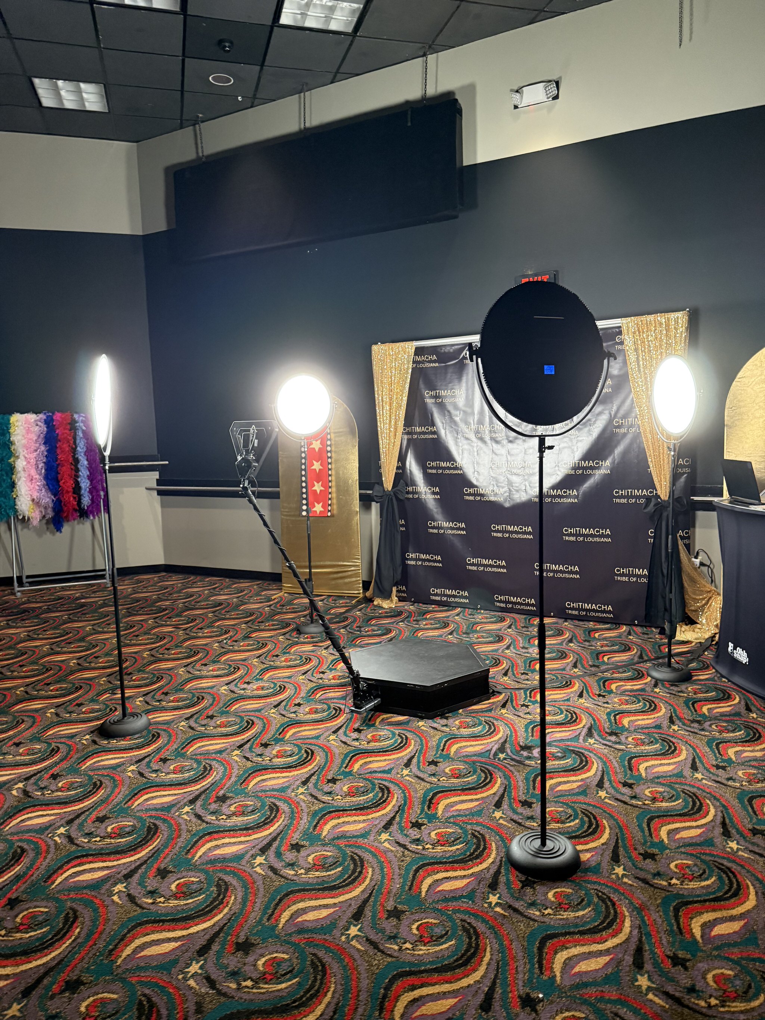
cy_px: 510
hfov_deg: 56.8
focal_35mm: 24
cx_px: 382
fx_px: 707
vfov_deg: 71.6
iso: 500
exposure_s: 1/60
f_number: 1.78
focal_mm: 6.76
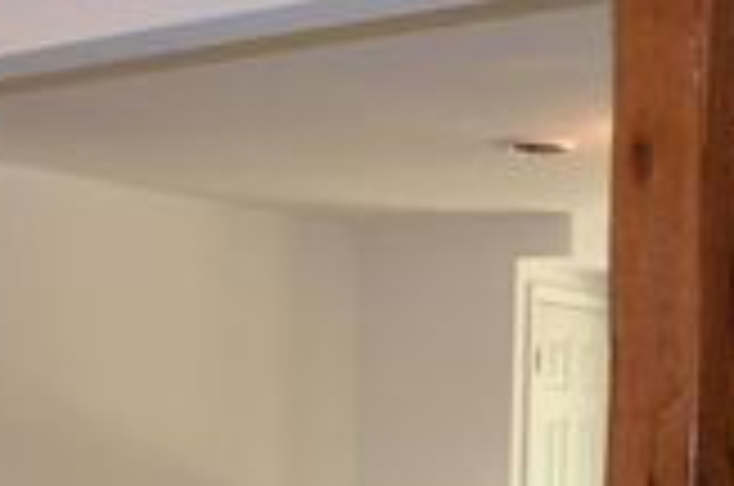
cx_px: 266
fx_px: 1689
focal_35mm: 83
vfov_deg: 15.7
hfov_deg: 24.4
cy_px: 605
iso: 400
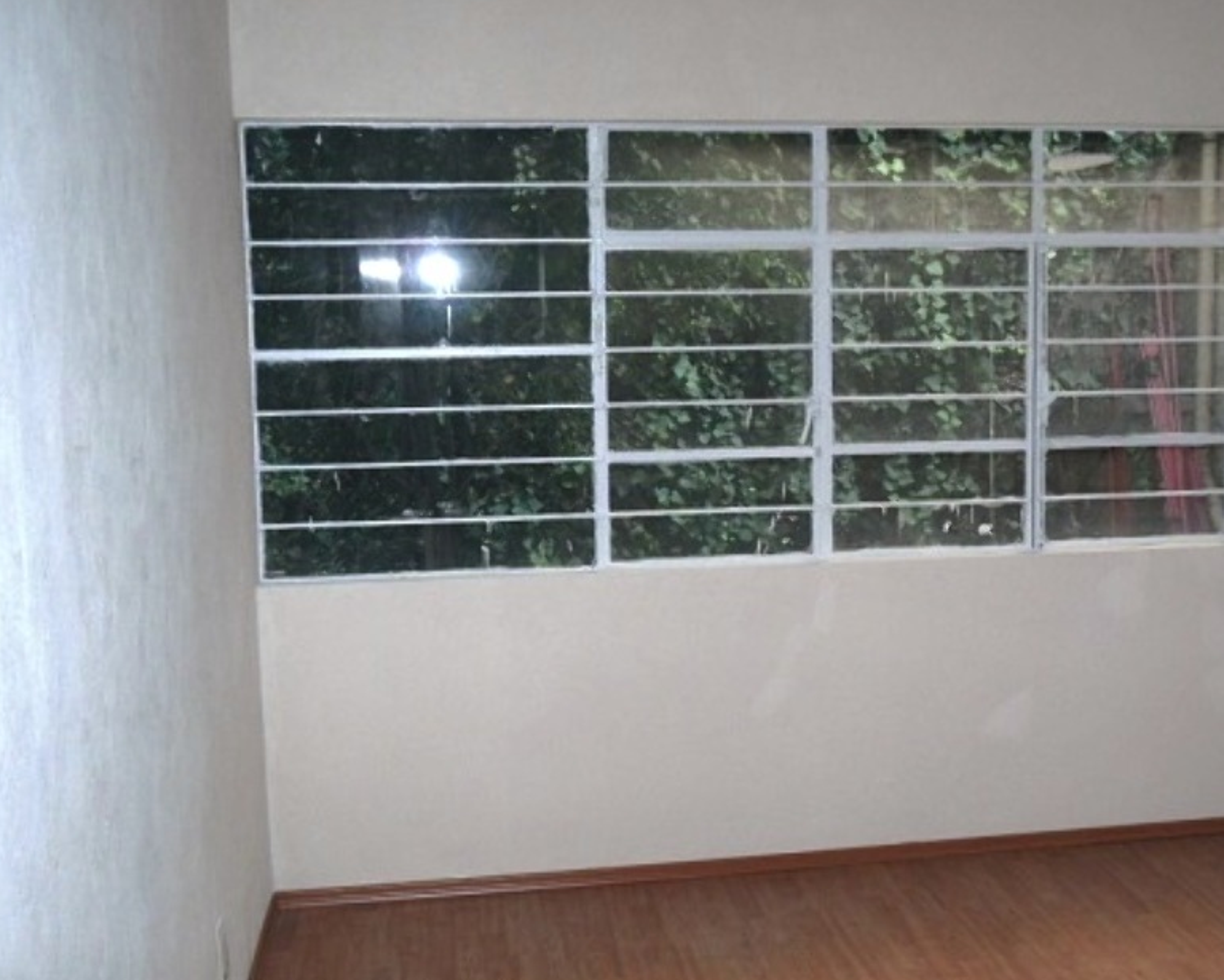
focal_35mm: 61
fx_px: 2210
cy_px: 531
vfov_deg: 25.0
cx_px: 734
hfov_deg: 30.9
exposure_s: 1/45
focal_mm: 6.3
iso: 200
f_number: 3.5
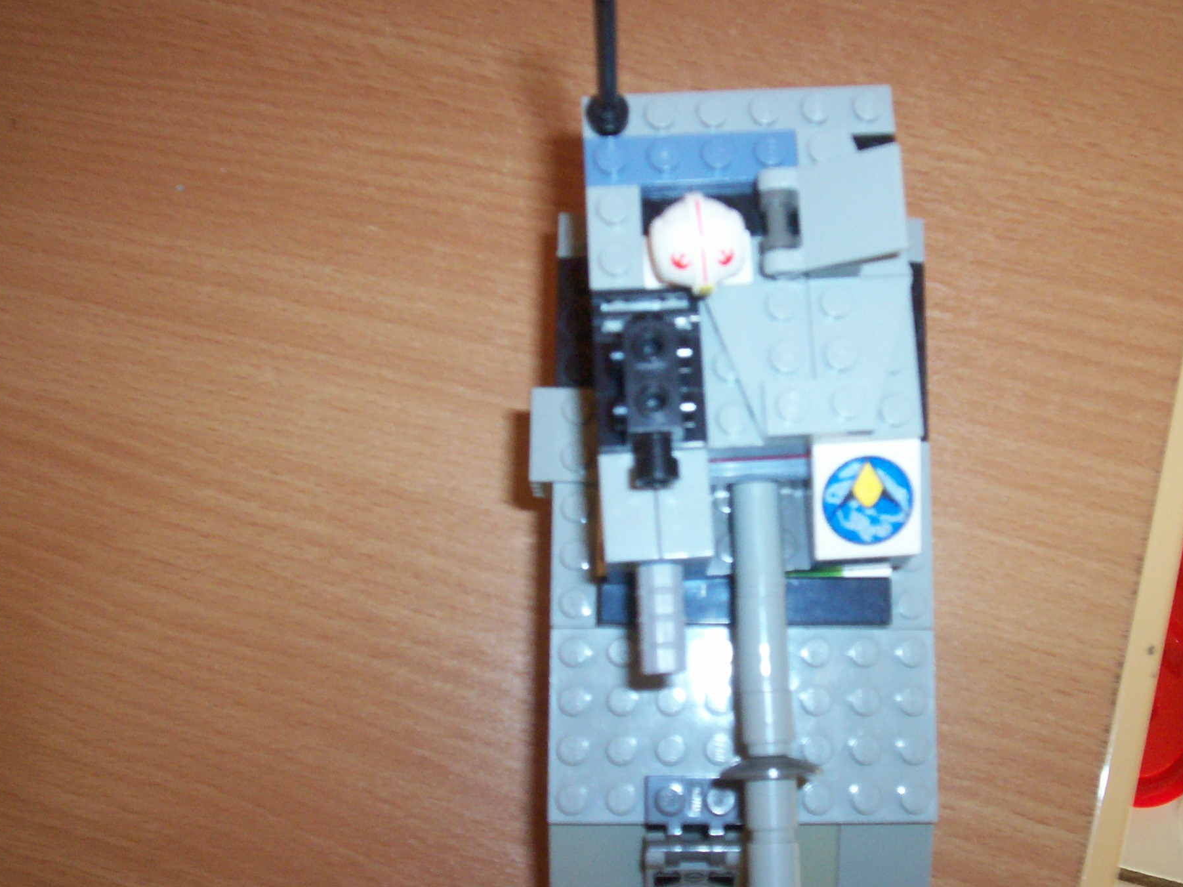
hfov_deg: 41.0
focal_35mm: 46
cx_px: 715
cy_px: 451
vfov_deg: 31.5
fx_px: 1572
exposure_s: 1/64
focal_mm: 5.9
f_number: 4.5
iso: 140
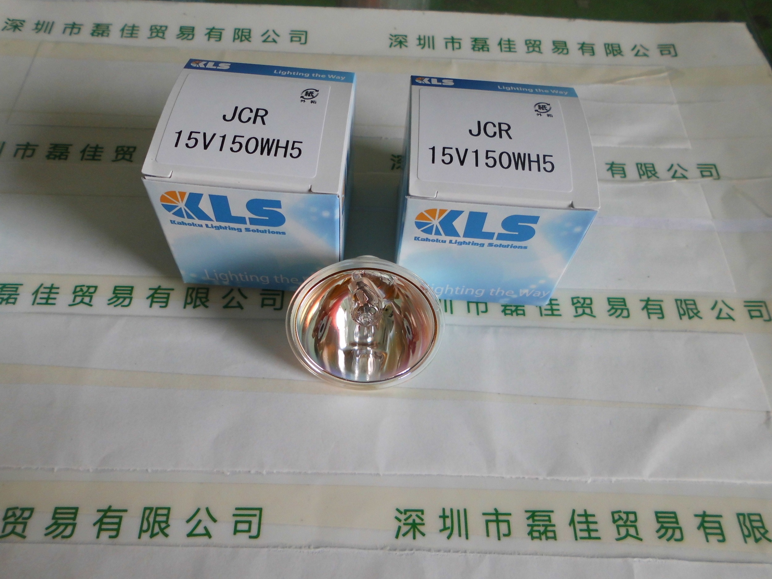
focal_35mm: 26
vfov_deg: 53.1
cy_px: 290
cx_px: 386
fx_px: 580
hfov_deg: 67.3
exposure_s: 1/72
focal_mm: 4.6
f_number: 3.2
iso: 100
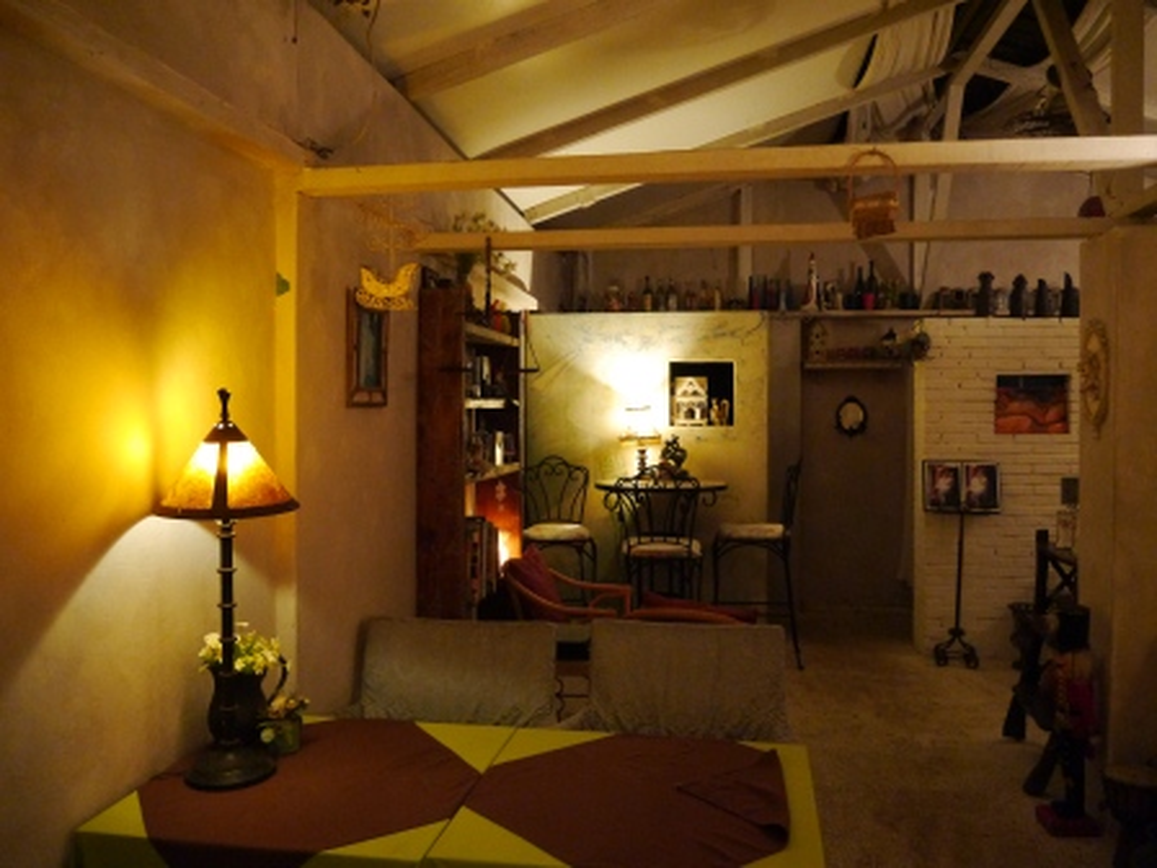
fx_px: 936
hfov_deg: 63.4
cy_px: 434
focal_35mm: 28
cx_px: 578
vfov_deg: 49.7
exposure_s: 1/25
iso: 1600
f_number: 3.5
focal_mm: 14
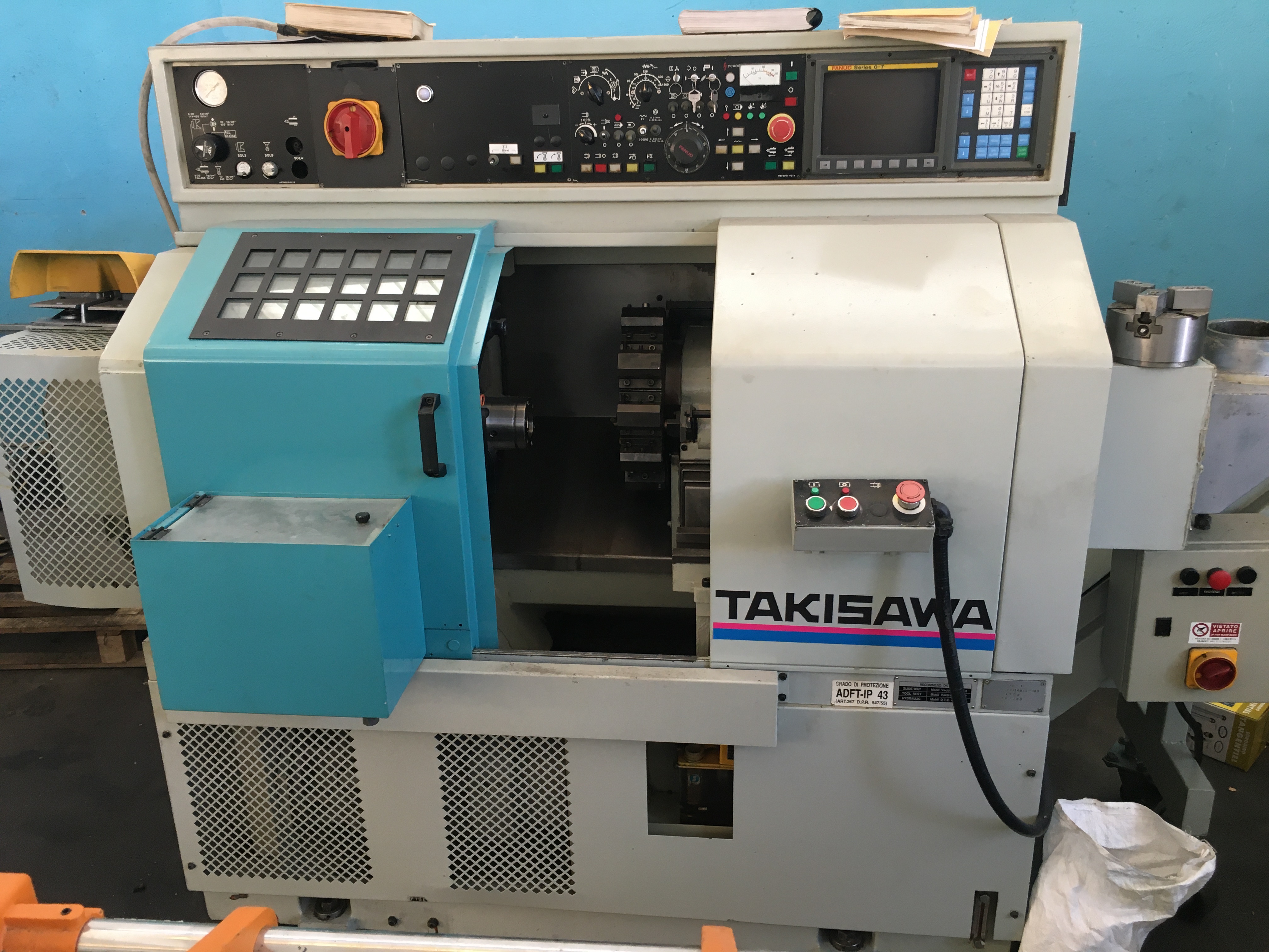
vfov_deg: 48.2
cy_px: 476
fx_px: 1063
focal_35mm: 29
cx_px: 634
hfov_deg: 61.7
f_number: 2.2
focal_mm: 4.15
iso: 80
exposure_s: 1/33
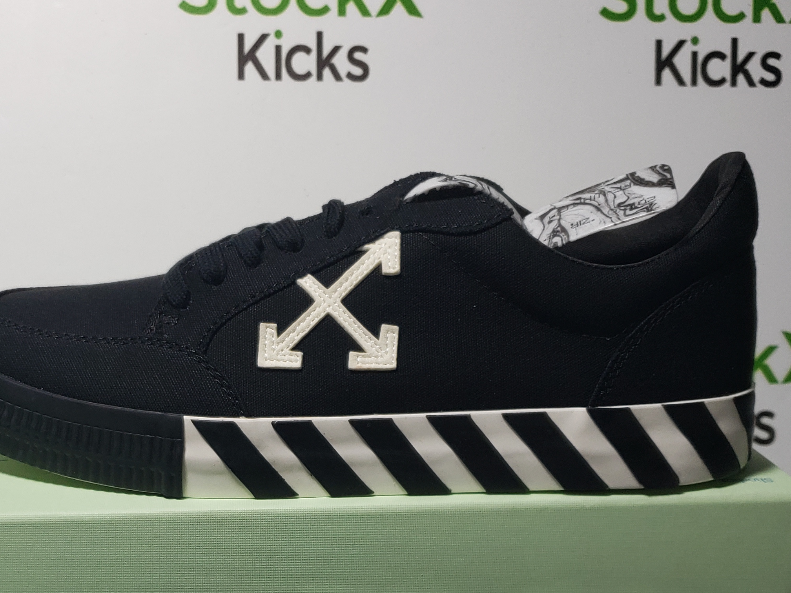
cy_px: 566
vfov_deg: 26.8
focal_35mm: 52
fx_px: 1188
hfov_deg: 36.5
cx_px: 279
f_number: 1.5
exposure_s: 1/427
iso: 50
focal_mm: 4.3
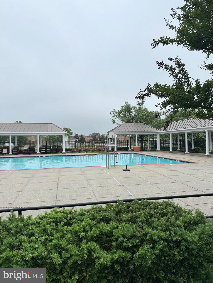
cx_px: 106
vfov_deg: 71.6
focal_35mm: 24
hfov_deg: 56.8
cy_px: 142
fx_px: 197
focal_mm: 6.76
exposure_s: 1/6173
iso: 80
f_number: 1.78
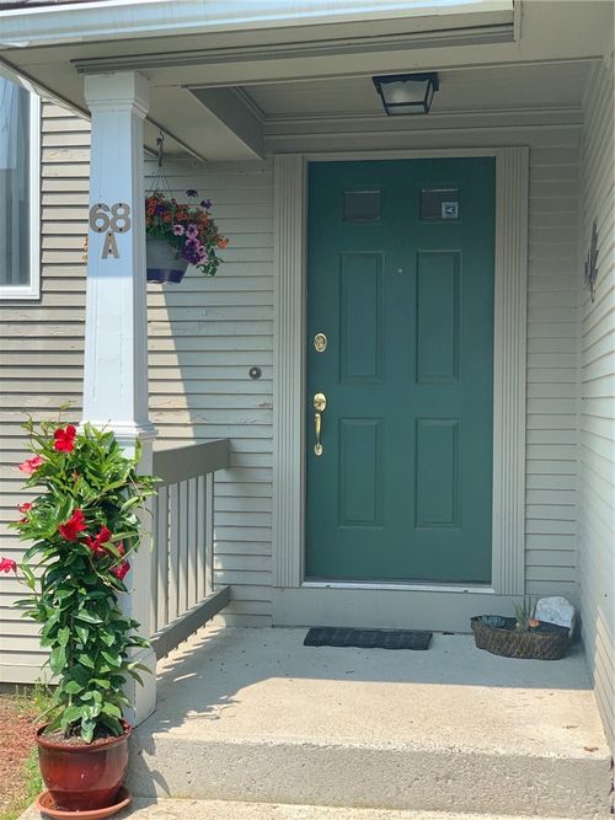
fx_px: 1232
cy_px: 410
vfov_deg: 36.8
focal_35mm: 52
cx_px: 308
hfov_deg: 28.0
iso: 16
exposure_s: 1/551
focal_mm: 6
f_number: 2.4
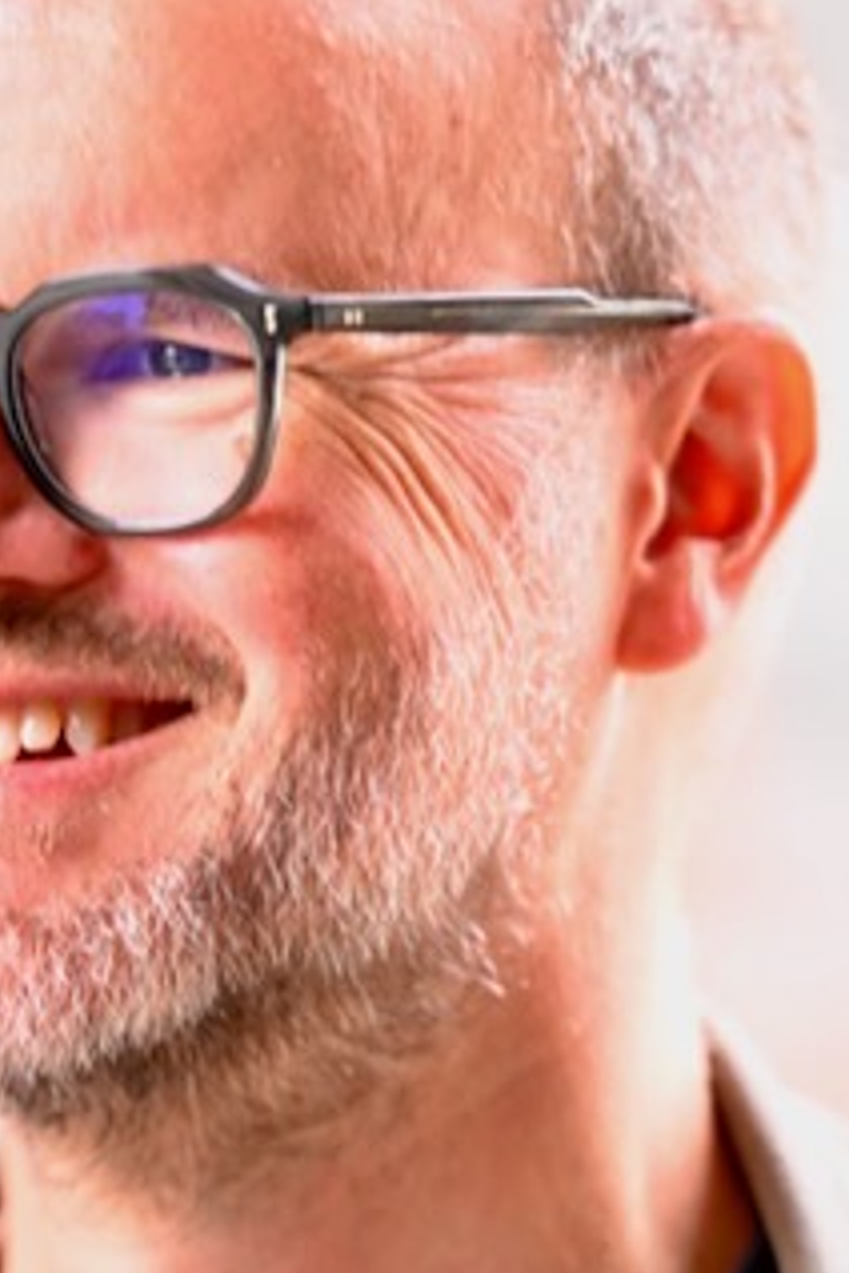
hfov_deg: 4.0
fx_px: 12097
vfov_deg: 6.0
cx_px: 196
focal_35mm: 342
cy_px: 504
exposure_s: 1/30
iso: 100
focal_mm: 170
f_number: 2.8
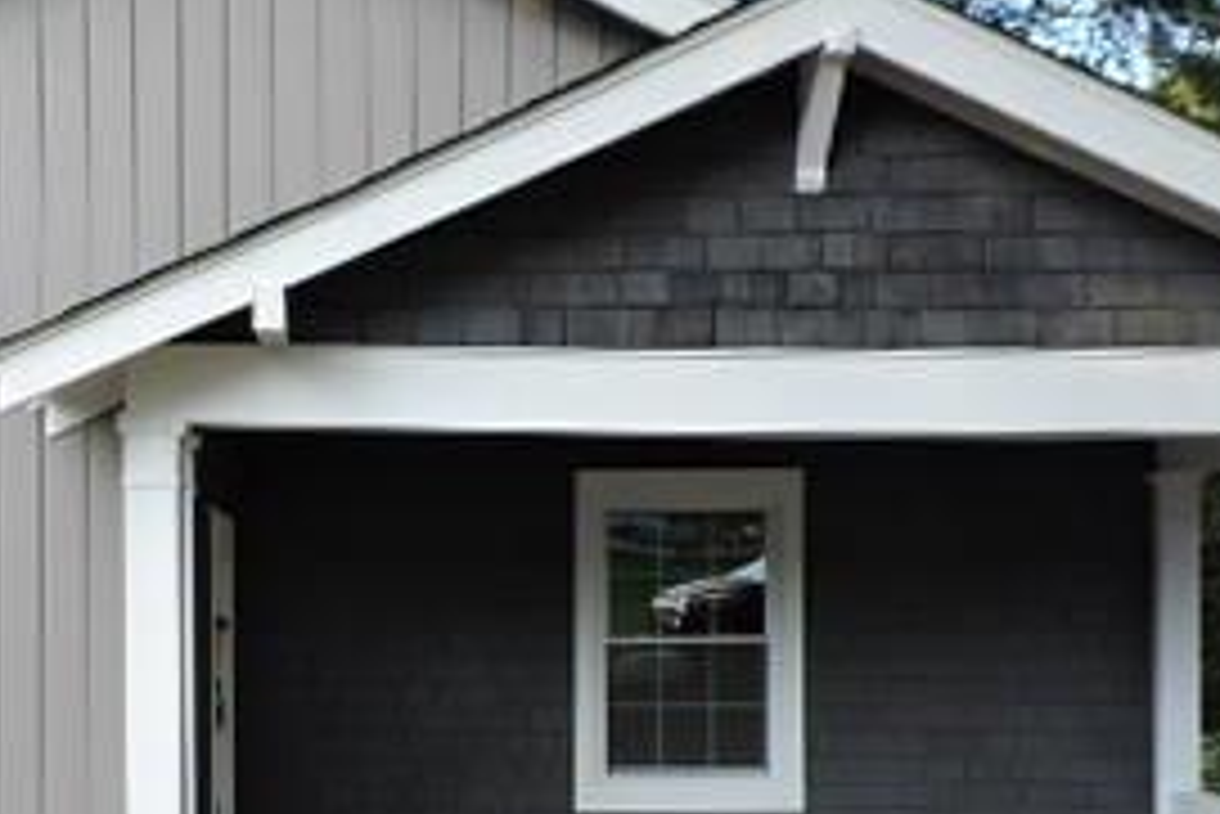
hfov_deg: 33.1
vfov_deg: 22.7
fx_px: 2000
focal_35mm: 59
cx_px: 279
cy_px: 634
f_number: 3
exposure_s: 1/125
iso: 100
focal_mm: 4.3
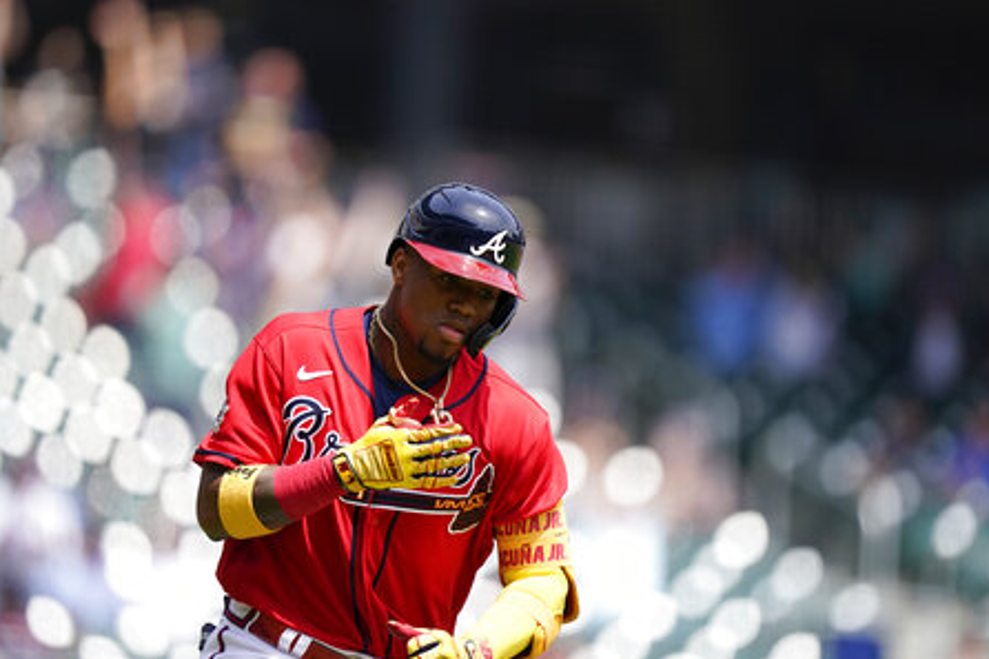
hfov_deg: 4.5
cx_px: 424
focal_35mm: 459
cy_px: 287
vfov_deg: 3.0
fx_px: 12604
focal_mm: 400
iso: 250
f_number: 2.8
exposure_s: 1/2000
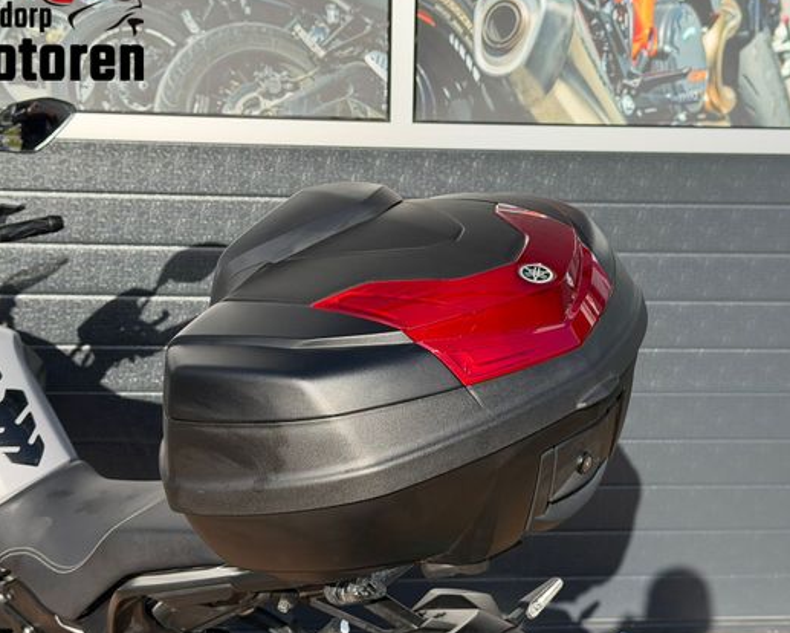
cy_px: 346
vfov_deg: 26.2
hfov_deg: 32.4
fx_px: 1357
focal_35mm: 58
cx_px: 437
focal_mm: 6.76
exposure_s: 1/2976
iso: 80
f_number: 1.78
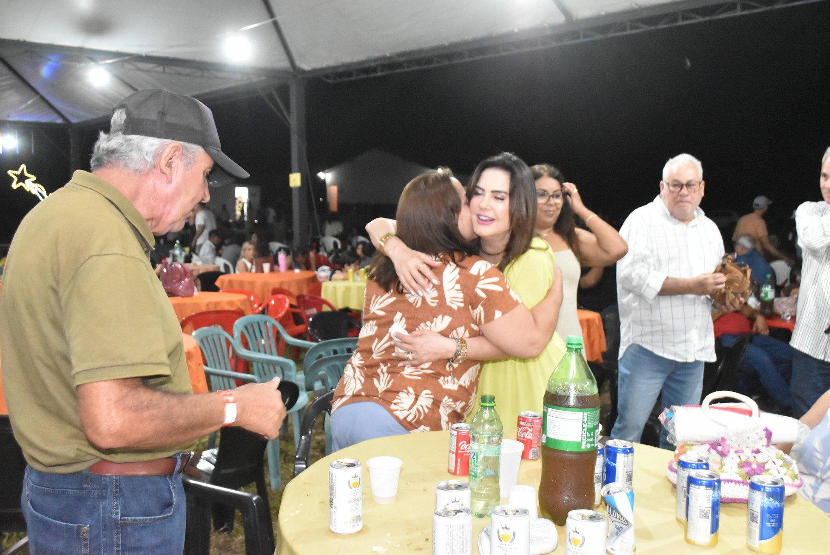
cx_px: 415
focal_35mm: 36
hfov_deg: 53.1
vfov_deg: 36.9
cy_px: 278
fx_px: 831
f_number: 5
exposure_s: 1/80
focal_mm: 24
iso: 8000
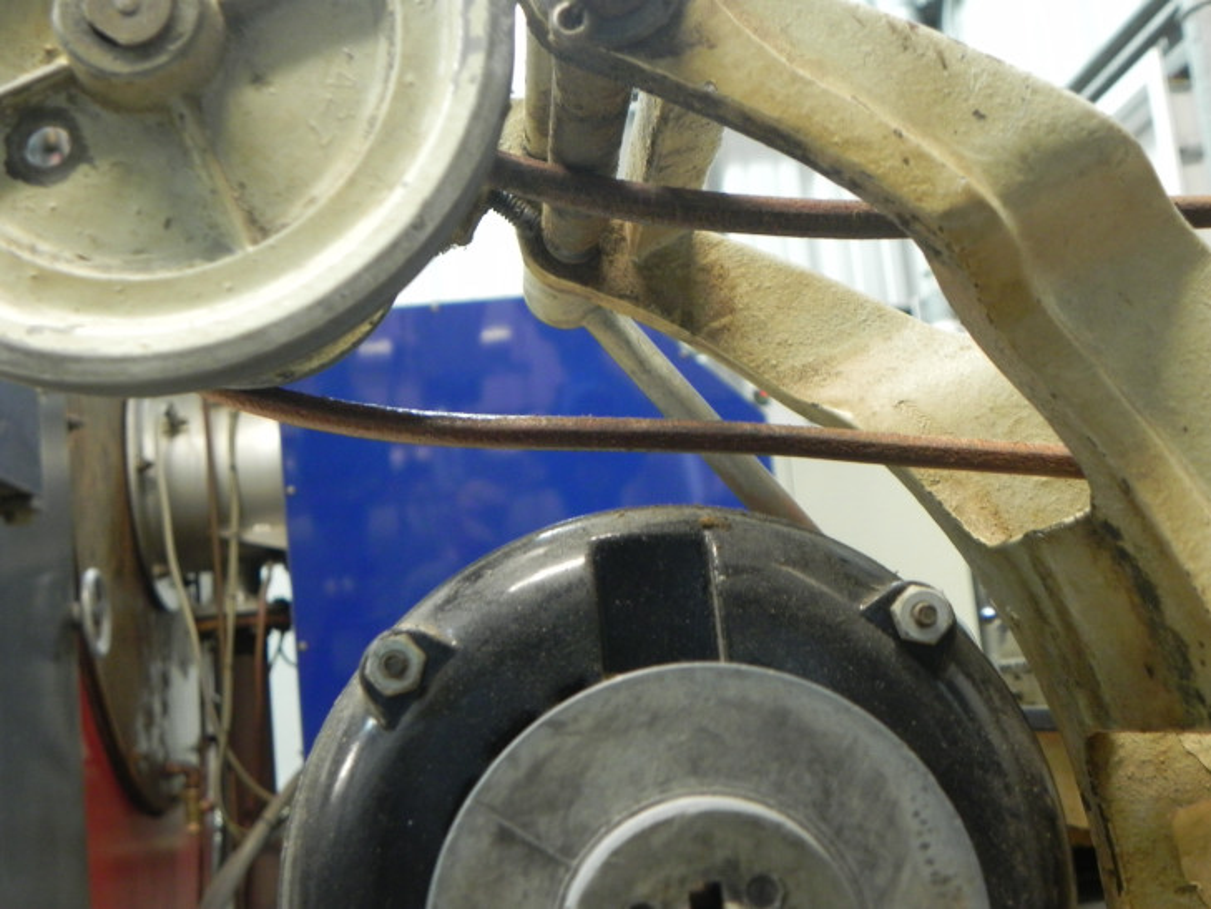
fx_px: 1435
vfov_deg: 35.1
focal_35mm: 41
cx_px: 606
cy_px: 454
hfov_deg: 45.8
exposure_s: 1/8.1
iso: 400
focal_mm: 7.3
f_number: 3.2
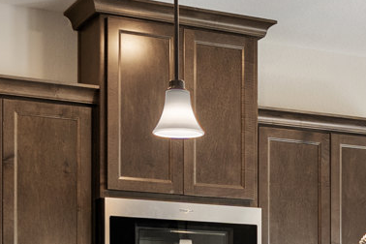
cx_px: 535
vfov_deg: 10.7
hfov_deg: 15.6
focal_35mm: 122
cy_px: 398
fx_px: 1240
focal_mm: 16
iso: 125
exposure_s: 1/30
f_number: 2.8
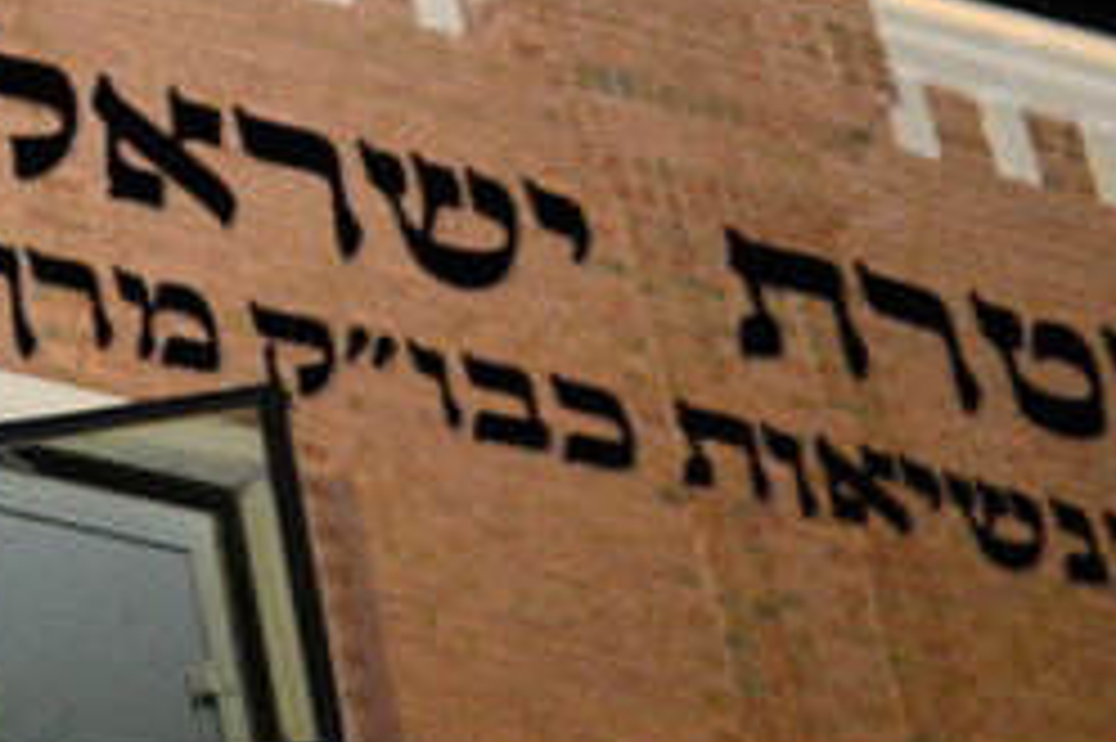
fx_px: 5080
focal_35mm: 164
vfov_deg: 7.6
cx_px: -1166
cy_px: 2039
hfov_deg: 11.3
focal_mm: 29
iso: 2500
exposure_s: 1/100
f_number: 4
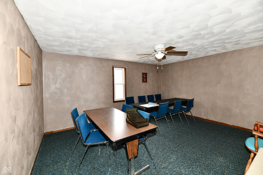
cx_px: 132
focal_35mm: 14
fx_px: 102
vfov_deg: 81.2
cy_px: 88
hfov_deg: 104.3
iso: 640
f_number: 6.3
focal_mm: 14
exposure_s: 1/60
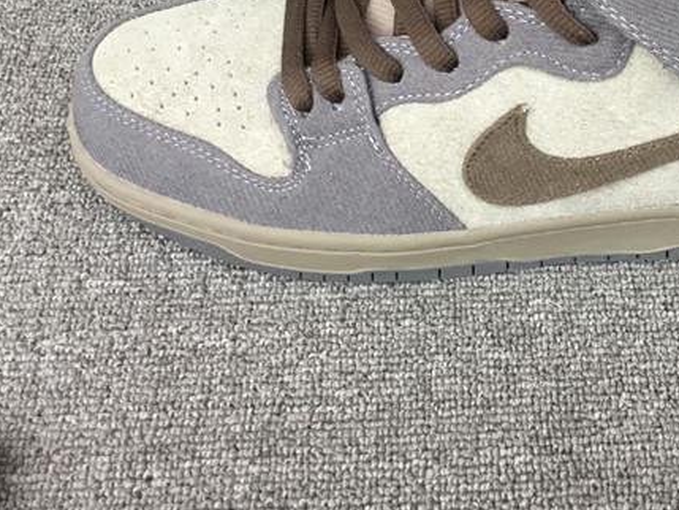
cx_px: 552
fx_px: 1275
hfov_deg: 29.1
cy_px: -4
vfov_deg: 21.8
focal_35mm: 65
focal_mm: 3.3
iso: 25
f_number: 2.4
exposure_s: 1/50
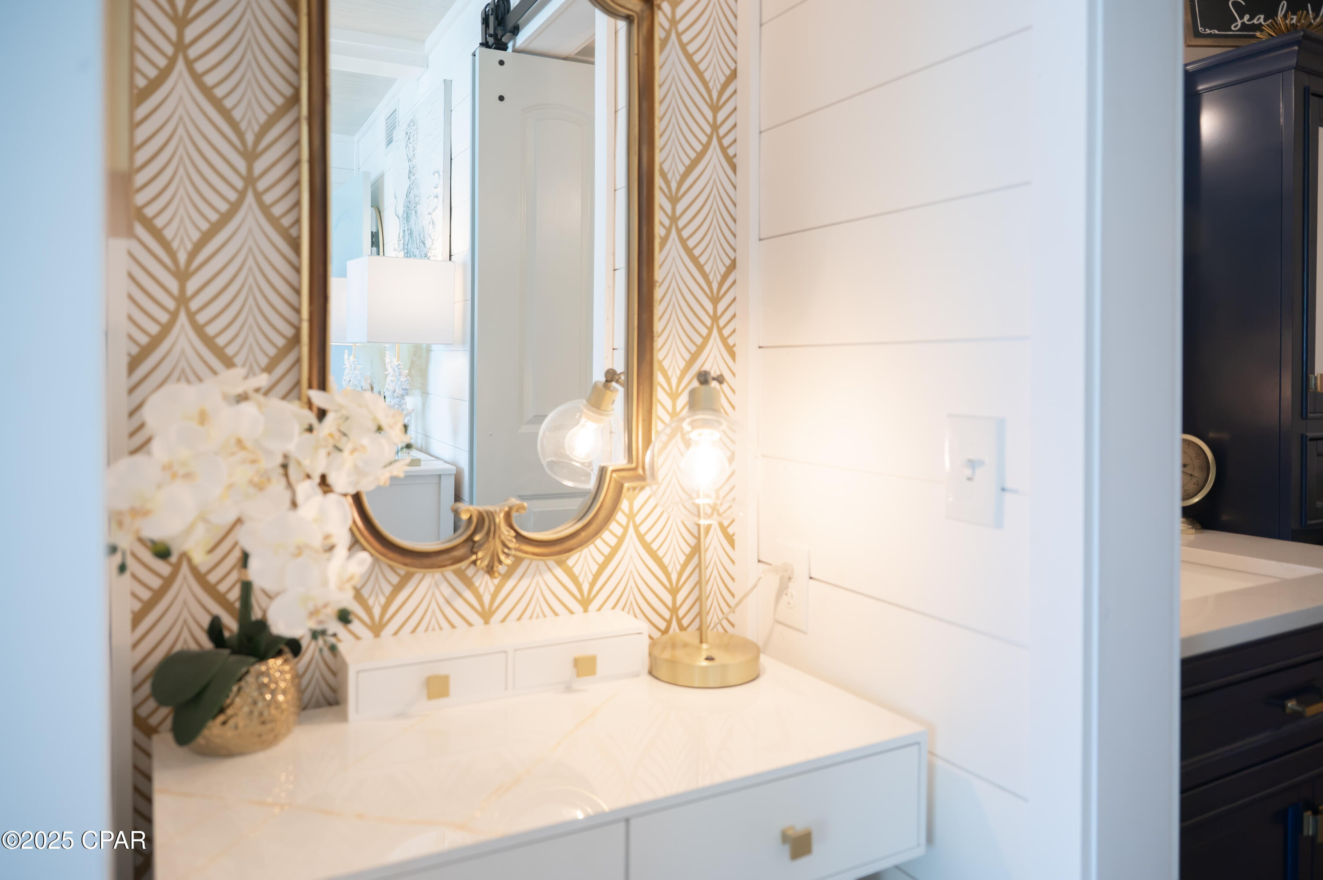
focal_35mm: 24
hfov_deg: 73.8
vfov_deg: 53.1
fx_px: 881
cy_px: 440
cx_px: 662
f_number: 2.8
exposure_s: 1/250
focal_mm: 24
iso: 400
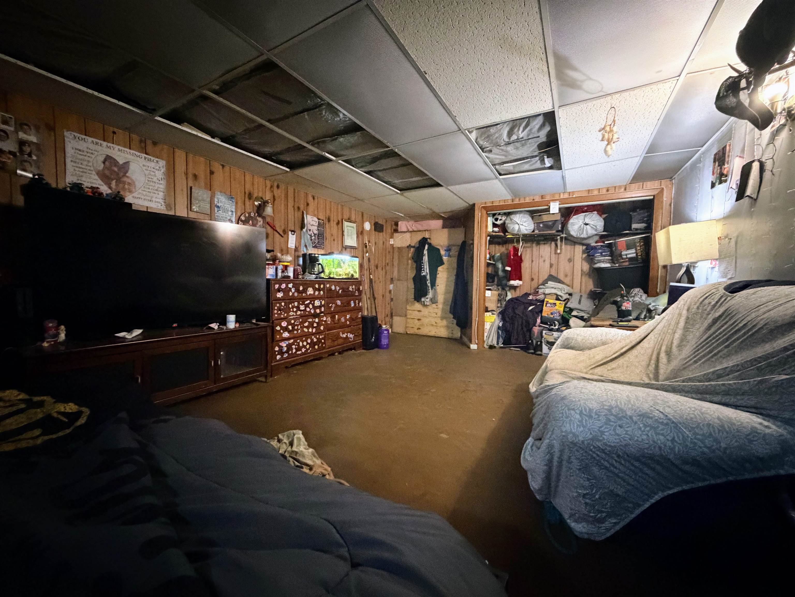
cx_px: 398
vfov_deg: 85.7
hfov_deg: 102.1
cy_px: 298
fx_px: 322
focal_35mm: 14
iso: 1600
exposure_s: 1/38
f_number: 2.2
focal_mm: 2.22
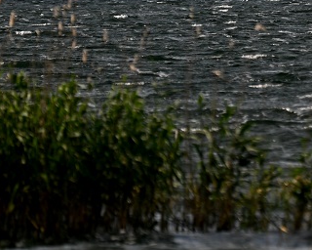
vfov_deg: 1.8
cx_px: 324
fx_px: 7729
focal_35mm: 837
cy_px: -45
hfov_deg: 2.3
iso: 160
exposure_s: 1/1000
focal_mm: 300
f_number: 5.6
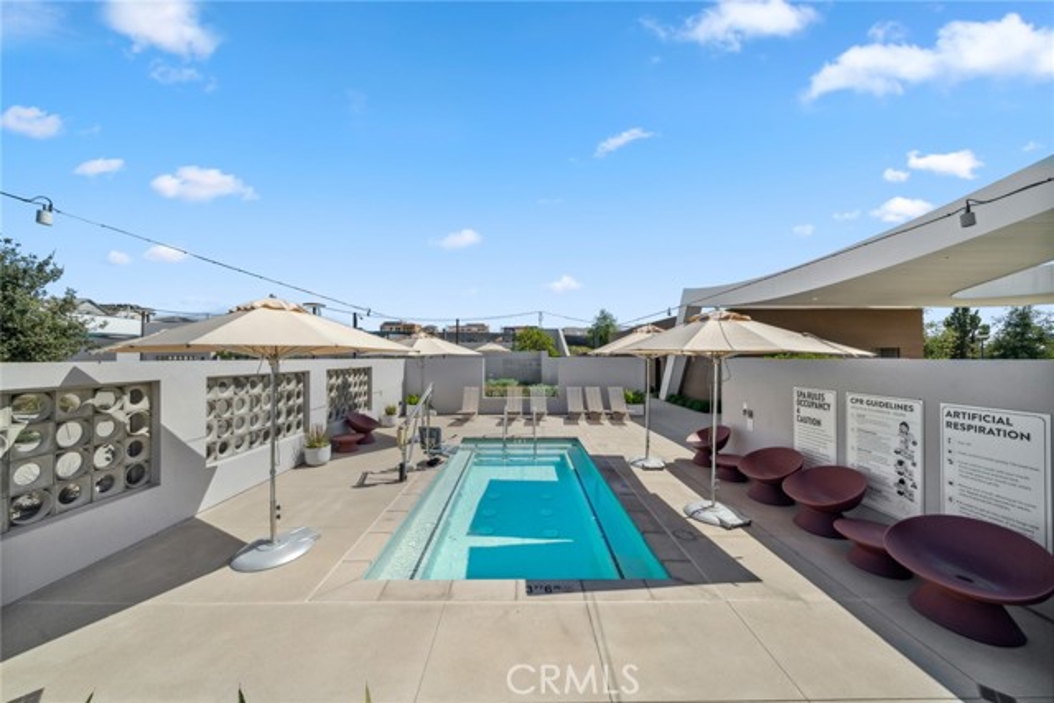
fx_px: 351
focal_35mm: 12
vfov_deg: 90.0
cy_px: 352
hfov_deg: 112.6
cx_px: 527
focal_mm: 12
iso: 400
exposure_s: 1/2000
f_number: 8
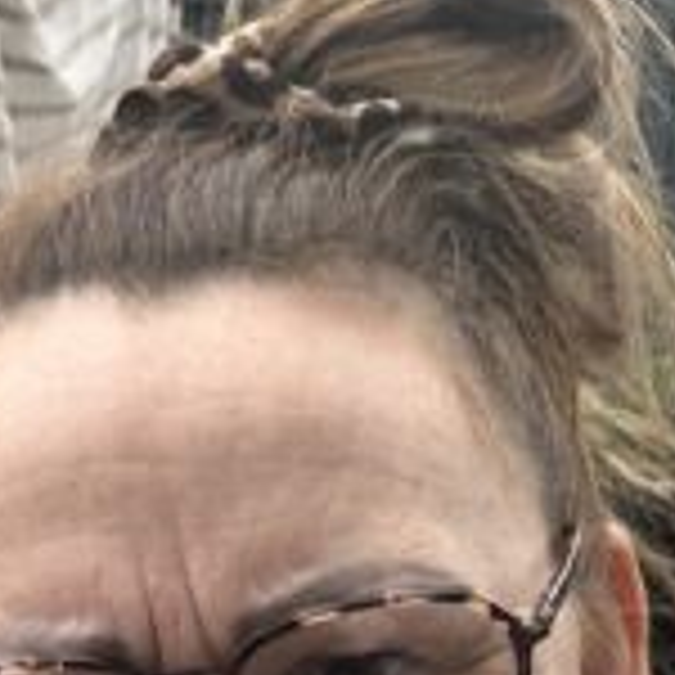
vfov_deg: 16.4
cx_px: 117
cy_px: 356
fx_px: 2339
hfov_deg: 16.3
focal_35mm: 106
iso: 32
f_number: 1.9
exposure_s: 1/172
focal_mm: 2.69
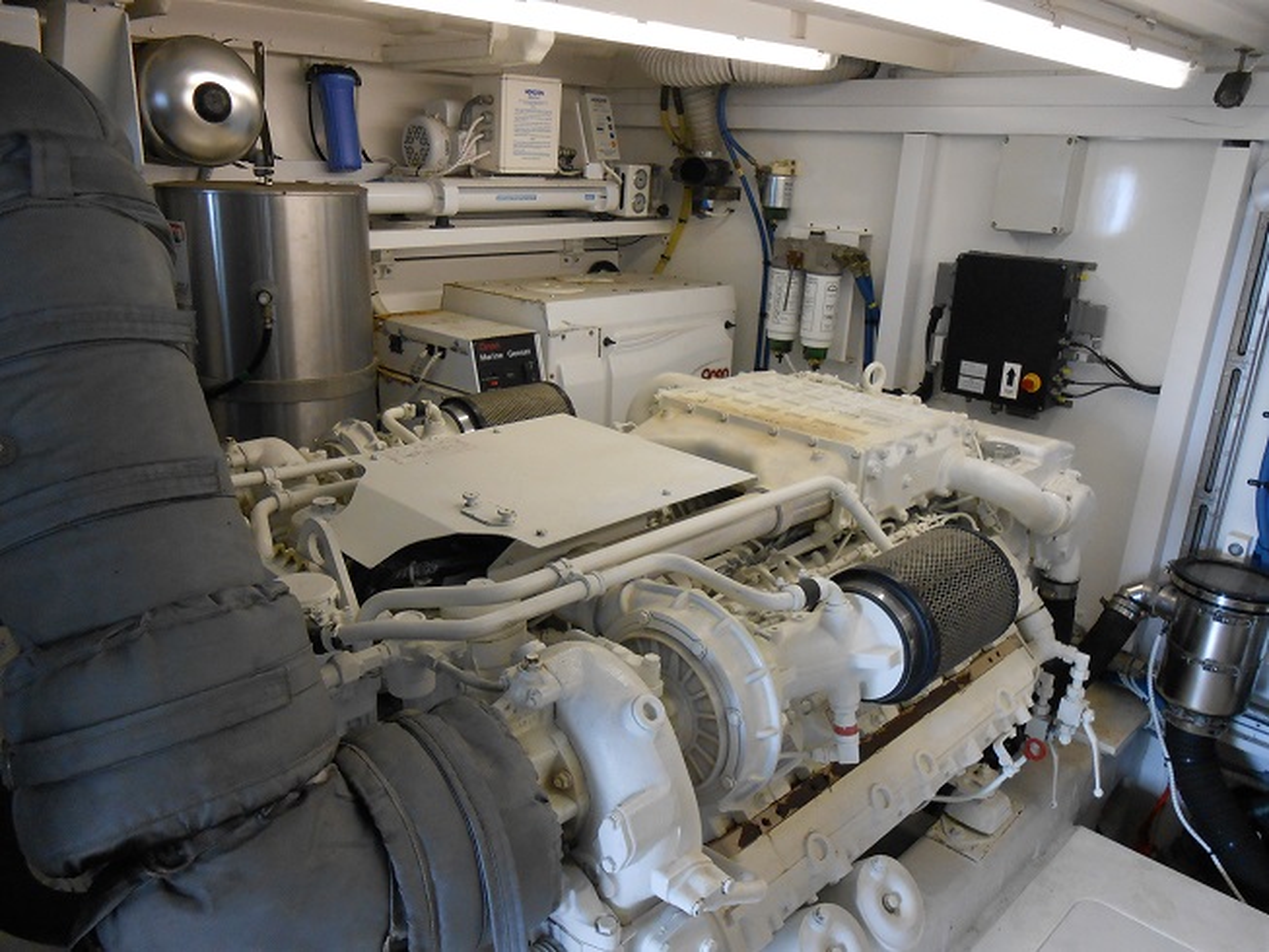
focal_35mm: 26
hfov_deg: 67.3
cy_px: 476
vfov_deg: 53.1
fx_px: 953
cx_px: 634
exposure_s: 1/30
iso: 250
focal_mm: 4.6
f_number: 3.5
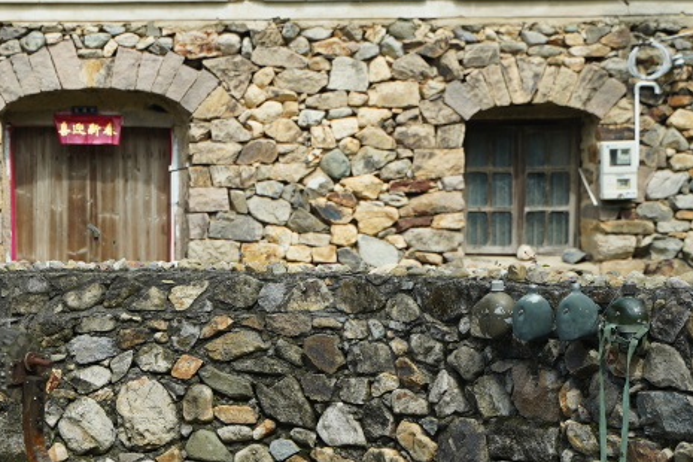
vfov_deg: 12.3
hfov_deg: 17.9
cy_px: 295
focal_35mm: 111
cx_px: -24
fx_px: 2137
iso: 100
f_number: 4
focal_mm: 43
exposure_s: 1/640
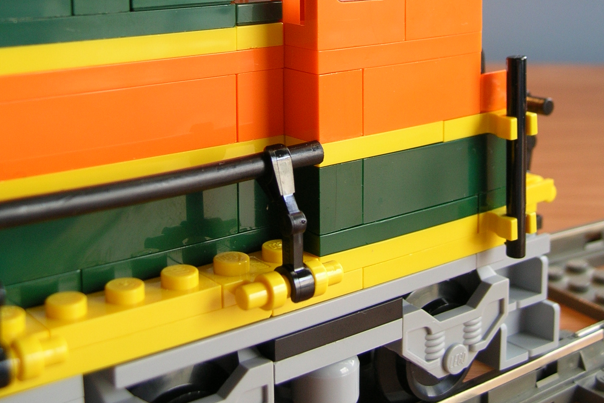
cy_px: 37
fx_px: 1107
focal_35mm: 66
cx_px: 302
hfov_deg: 30.5
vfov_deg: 20.2
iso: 50
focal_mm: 7.8
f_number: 2.9
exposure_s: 1/8.7
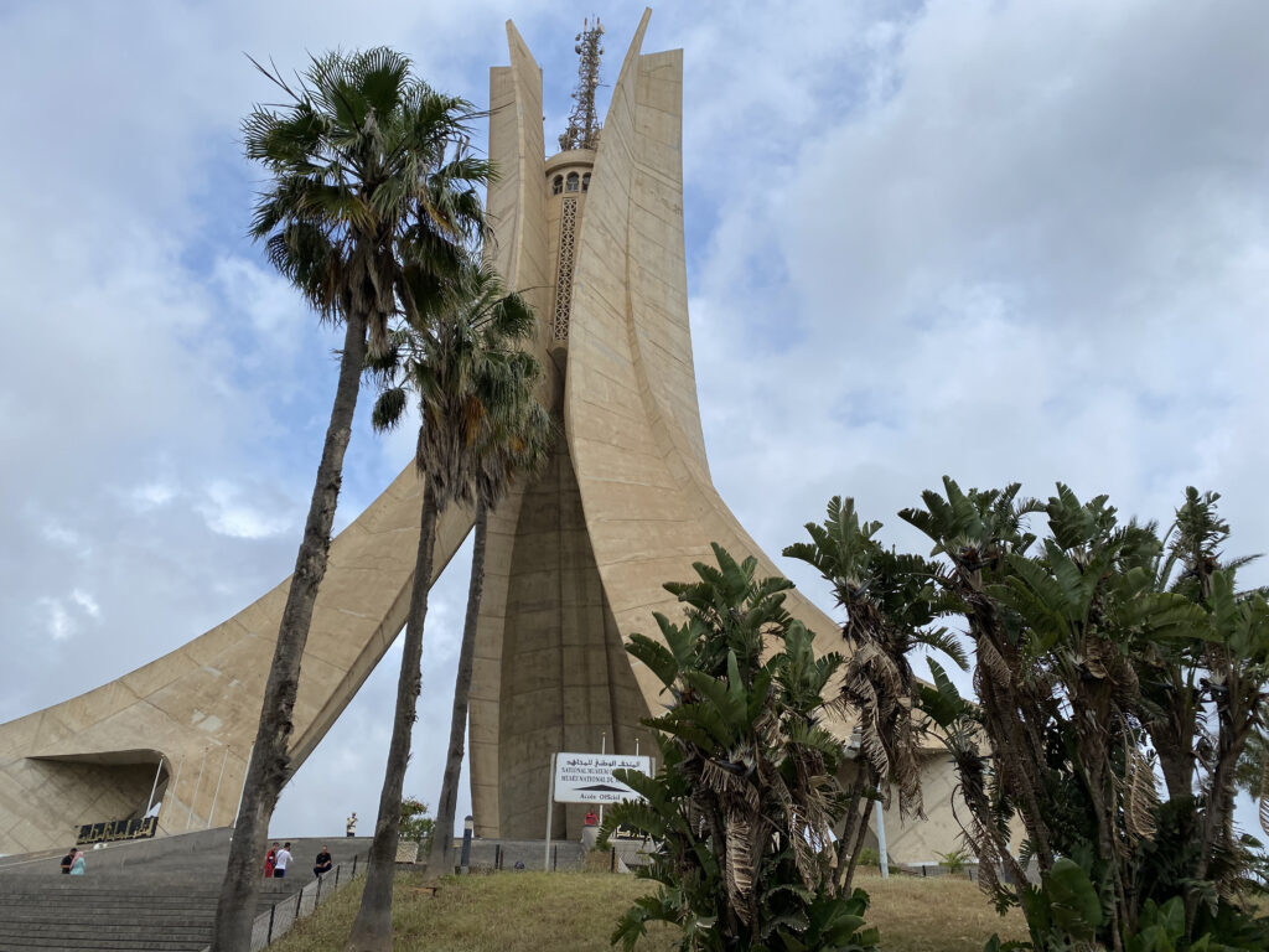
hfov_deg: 67.3
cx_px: 634
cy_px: 476
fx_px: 953
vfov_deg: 53.1
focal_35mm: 26
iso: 32
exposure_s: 1/2967
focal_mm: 4.25
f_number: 1.8
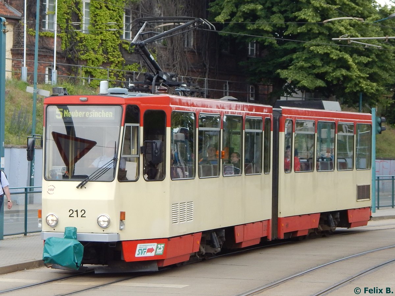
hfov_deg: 23.0
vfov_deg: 17.4
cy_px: 148
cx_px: 198
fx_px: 970
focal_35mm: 85
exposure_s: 1/250
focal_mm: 15.3
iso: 140
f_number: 4.3
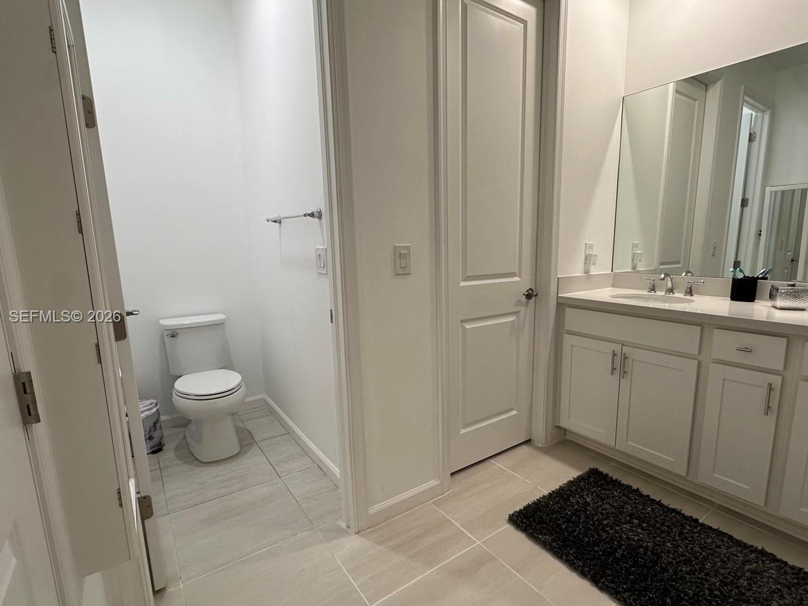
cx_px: 438
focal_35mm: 18
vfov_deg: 71.6
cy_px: 318
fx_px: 420
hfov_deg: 87.6
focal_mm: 2.22
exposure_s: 1/120
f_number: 2.2
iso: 200
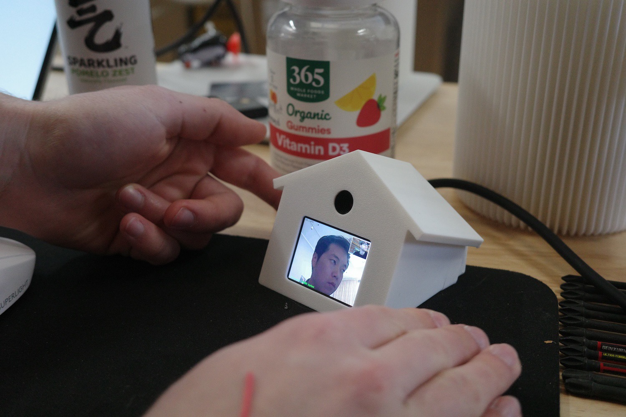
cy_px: 208
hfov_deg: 48.5
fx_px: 696
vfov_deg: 33.4
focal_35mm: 40
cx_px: 313
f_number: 3.2
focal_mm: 26
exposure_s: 1/160
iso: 2000
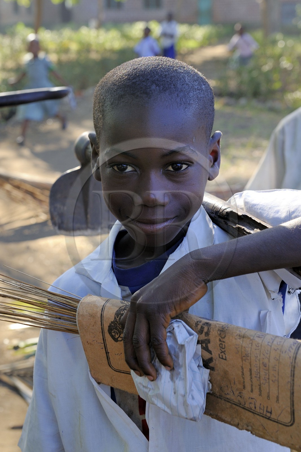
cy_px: 226
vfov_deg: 35.6
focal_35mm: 56
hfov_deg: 24.2
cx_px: 150
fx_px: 703
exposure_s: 1/160
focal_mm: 56
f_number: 6.3
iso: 400
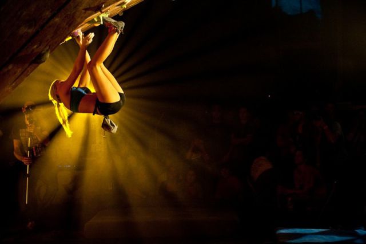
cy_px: 122
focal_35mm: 120
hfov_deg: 17.1
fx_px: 1219
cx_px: 183
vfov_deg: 11.4
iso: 3200
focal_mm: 120
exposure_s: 1/125
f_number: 3.2
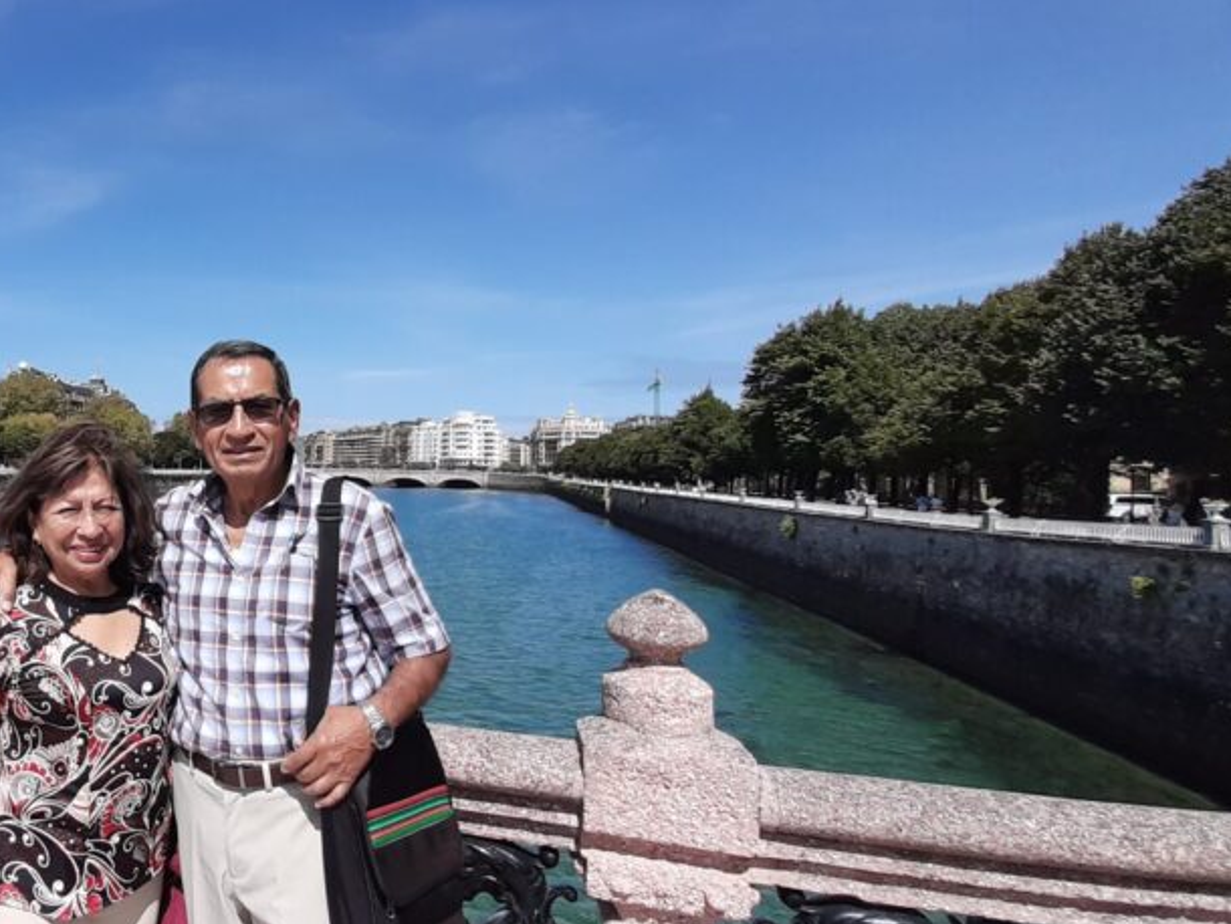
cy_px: 458
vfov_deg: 58.9
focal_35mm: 23
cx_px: 165
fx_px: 818
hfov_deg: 63.9
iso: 40
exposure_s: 1/1416
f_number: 2.2
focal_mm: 1.42
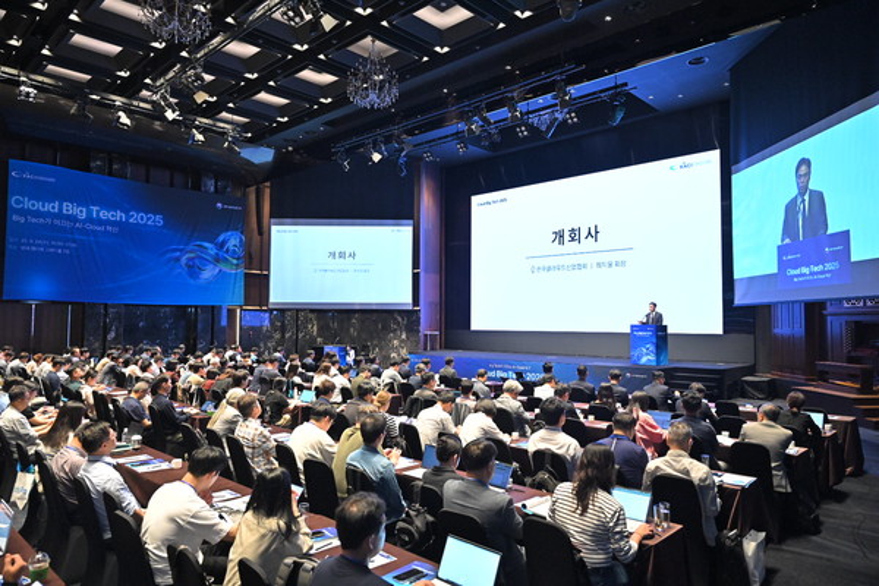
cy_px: 293
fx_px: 586
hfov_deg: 73.7
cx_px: 440
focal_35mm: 24
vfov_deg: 53.1
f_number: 4
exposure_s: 1/100
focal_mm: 24
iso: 2500
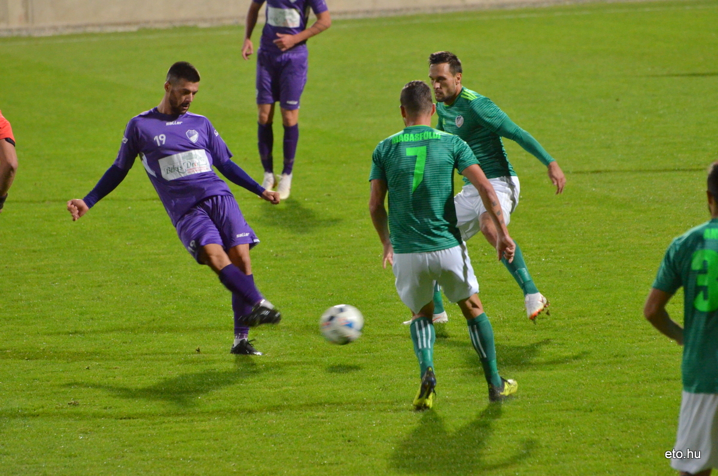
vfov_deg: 4.1
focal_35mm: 330
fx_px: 6569
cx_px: 359
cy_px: 238
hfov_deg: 6.3
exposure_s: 1/400
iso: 2500
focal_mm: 220
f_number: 5.3
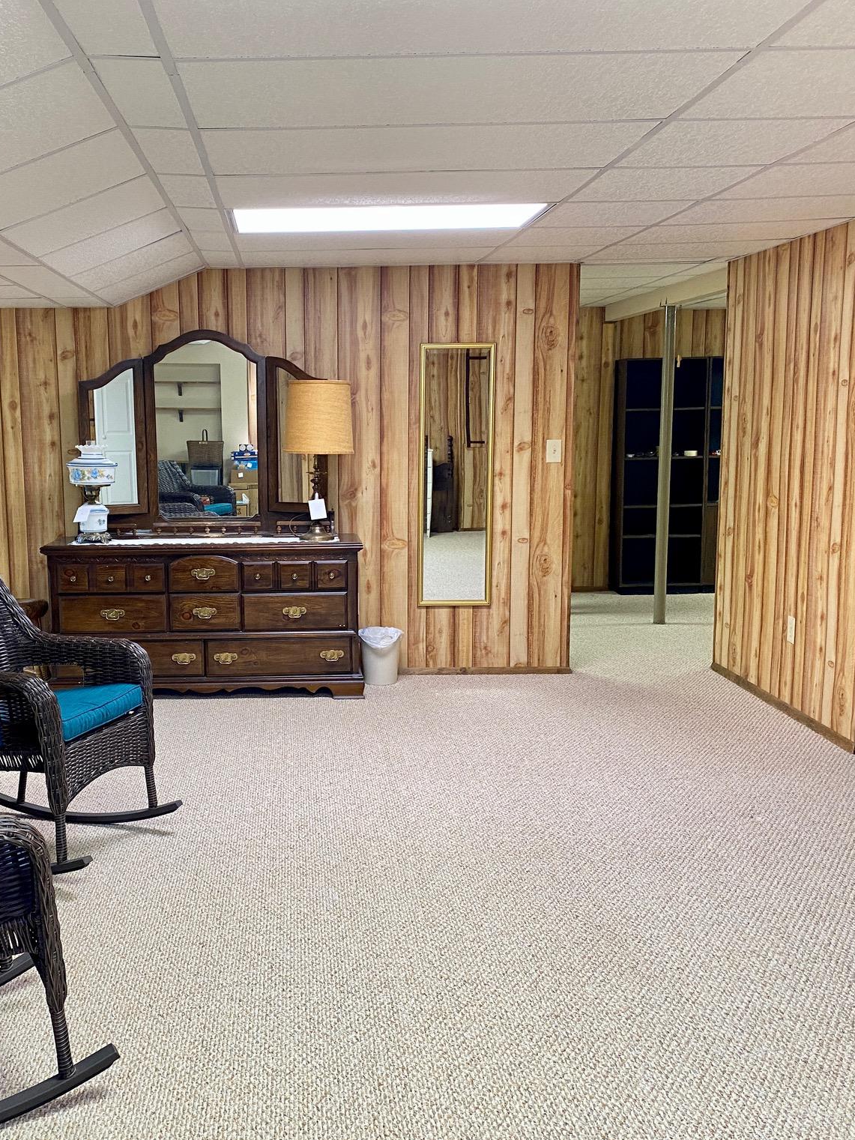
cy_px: 575
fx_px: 1152
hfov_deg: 40.2
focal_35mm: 35
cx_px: 282
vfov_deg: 52.6
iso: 80
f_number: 1.8
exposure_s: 1/60
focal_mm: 4.25
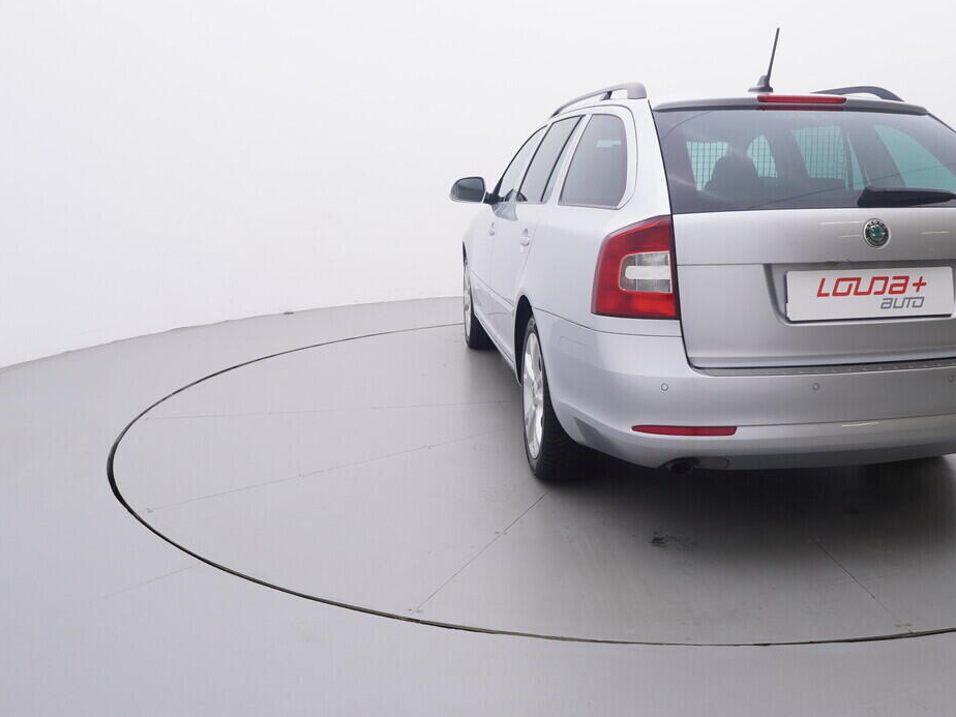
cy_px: 271
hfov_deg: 53.7
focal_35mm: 34
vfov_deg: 41.8
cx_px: 594
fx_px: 932
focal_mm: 15
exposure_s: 1/80
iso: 200
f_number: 5
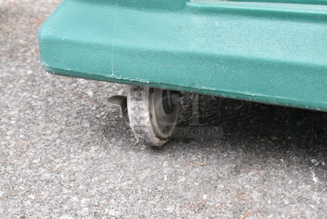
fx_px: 573
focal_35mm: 63
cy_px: 110
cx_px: 164
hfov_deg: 31.9
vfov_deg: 21.6
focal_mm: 42
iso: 6400
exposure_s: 1/250
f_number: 8
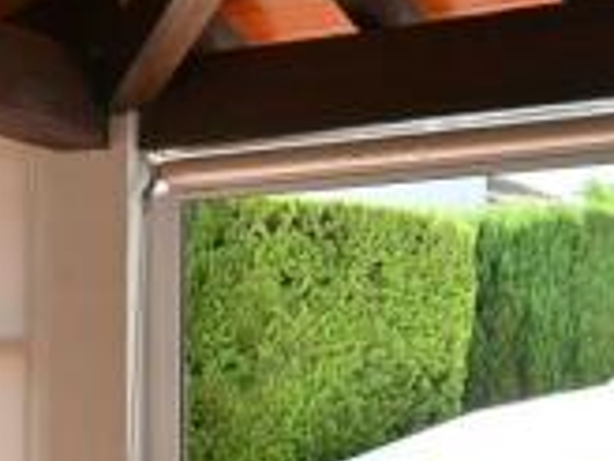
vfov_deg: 15.4
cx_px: 15
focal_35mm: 92
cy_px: 575
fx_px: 1632
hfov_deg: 20.7
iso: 200
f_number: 8
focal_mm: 22
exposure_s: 1/80
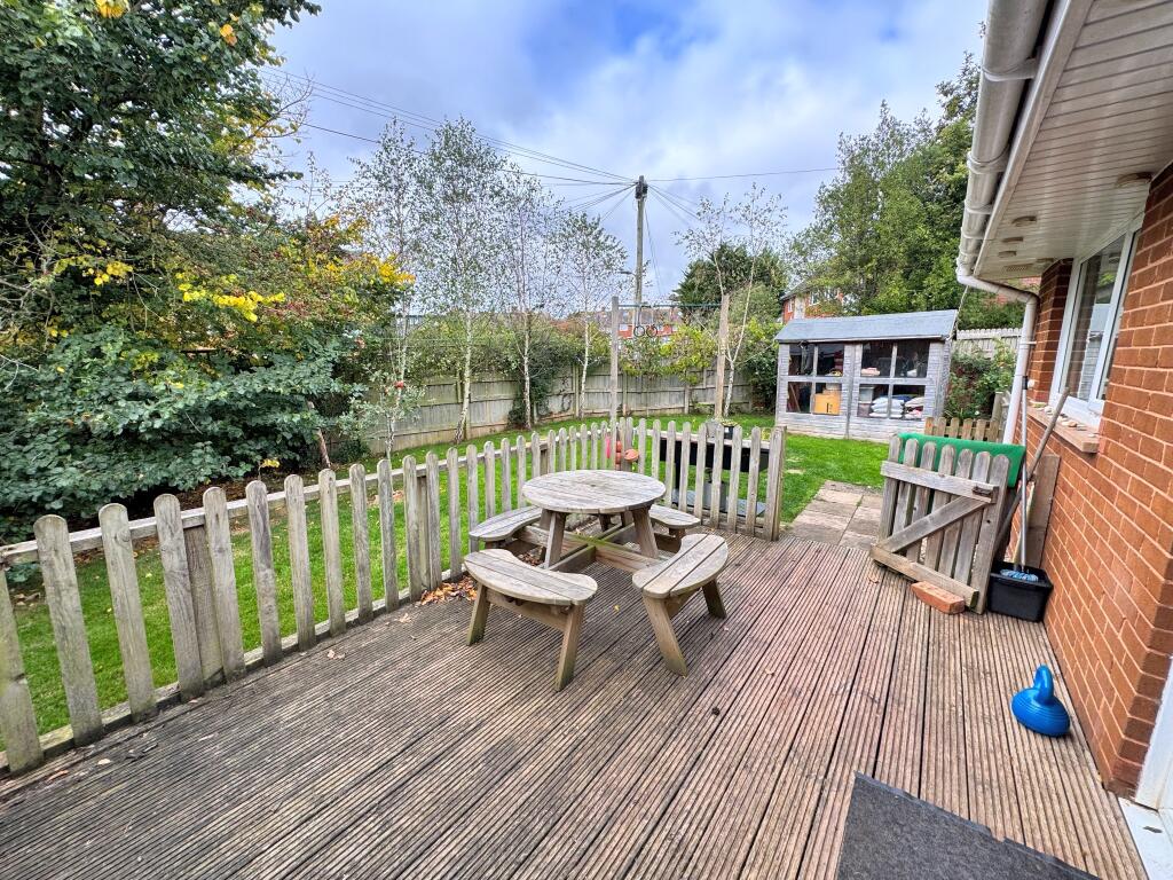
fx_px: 474
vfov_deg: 85.7
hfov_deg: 102.1
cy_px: 440
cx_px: 586
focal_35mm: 14
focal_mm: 2.22
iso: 40
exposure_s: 1/322
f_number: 2.2
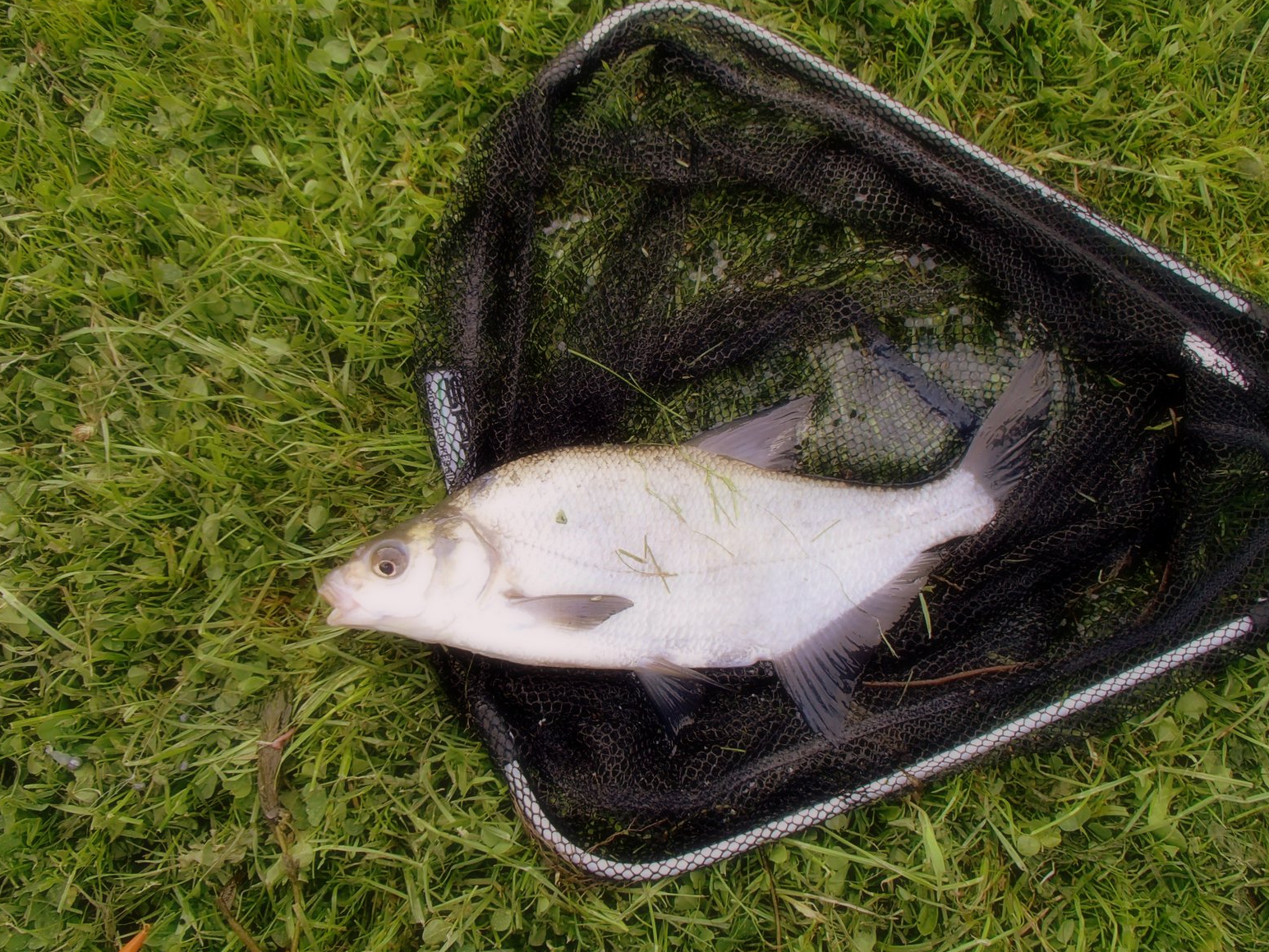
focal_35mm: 29
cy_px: 484
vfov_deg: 48.2
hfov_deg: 61.6
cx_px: 615
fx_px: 1063
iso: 200
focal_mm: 5
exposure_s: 1/50
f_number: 3.9
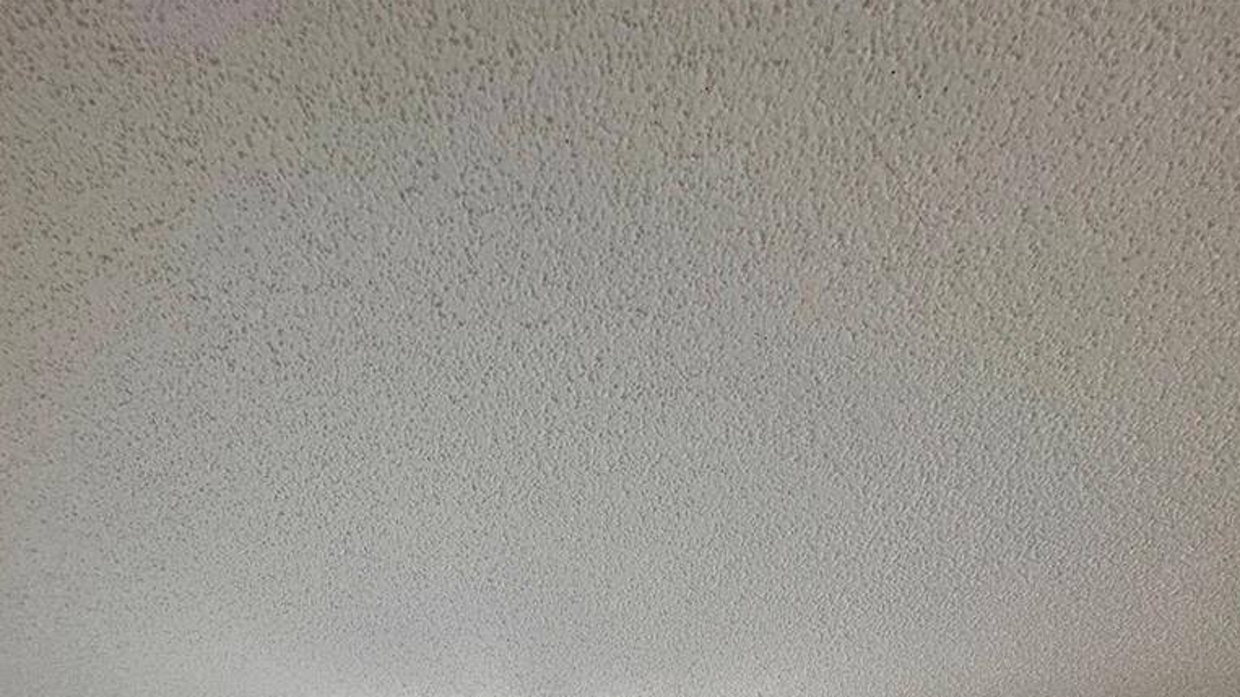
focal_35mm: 24
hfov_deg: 76.1
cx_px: 562
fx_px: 789
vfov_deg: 31.9
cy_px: 968
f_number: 2.2
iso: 80
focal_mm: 2.22
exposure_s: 1/120
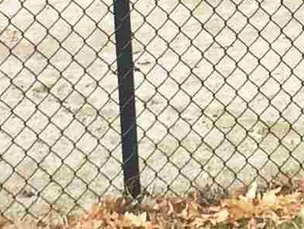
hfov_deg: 8.6
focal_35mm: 229
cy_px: -22
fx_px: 2012
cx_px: 317
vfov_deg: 6.5
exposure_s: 1/662
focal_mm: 4.15
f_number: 2.2
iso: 32
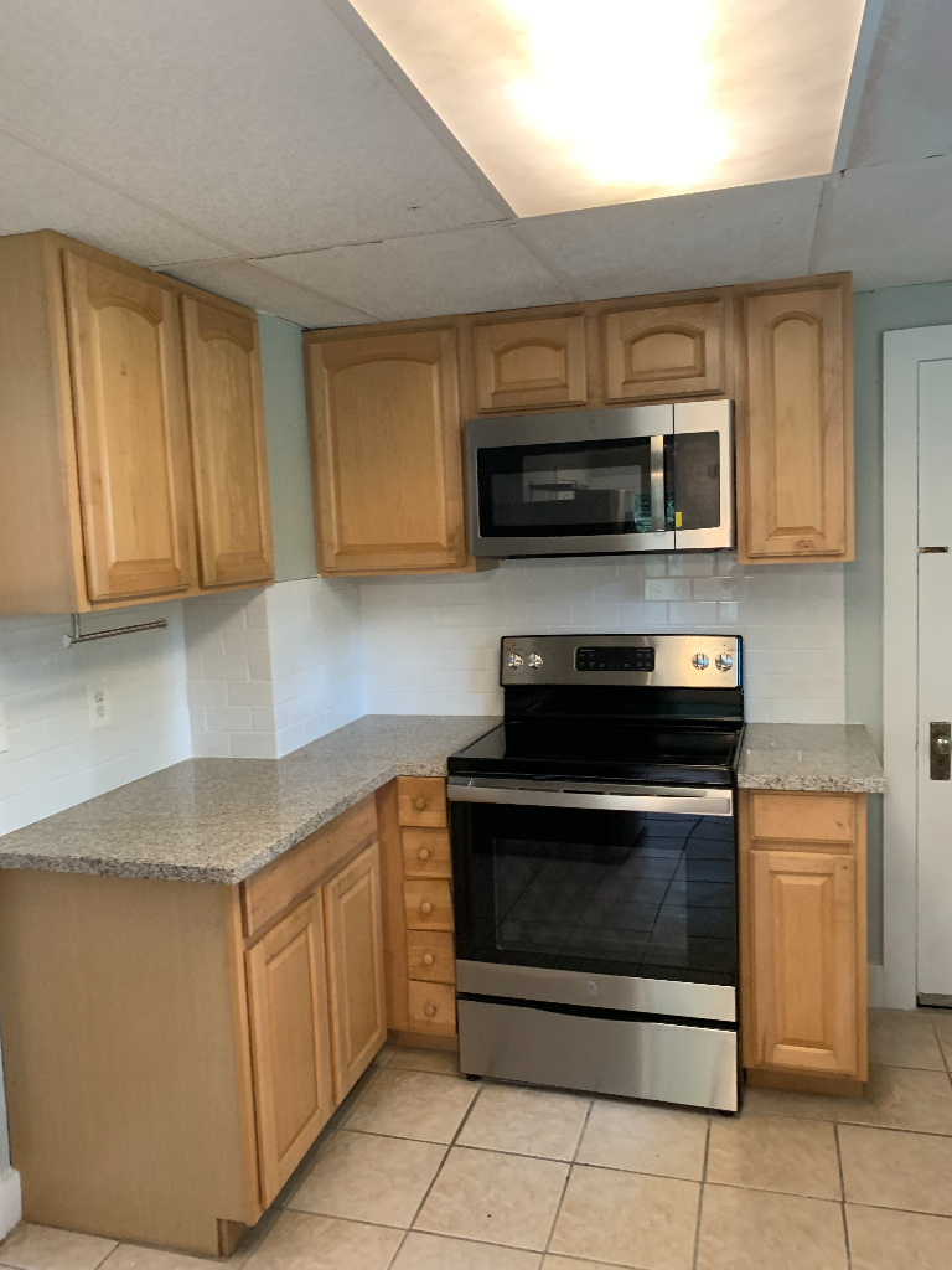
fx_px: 953
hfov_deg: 53.1
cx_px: 476
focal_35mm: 26
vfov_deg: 67.3
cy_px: 635
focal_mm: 4.25
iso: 250
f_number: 1.8
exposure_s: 1/40
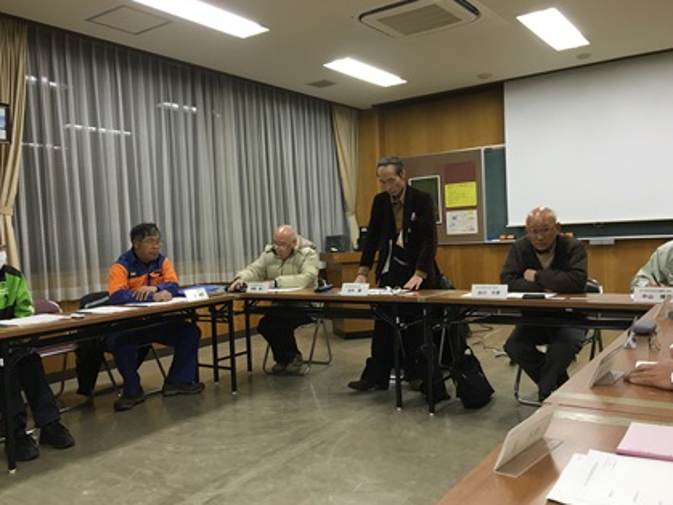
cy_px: 262
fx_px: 603
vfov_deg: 45.4
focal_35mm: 31
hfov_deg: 58.4
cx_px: 336
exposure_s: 1/30
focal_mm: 4.15
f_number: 2.2
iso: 80
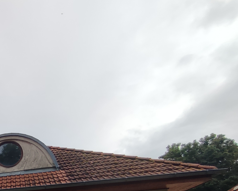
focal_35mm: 37
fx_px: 261
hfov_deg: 38.0
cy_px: 187
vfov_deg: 36.4
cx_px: -41
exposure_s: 1/954
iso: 50
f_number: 2.2
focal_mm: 1.65
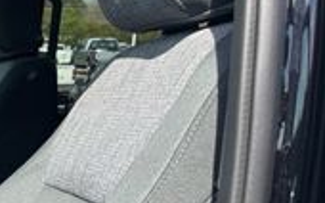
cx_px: -279
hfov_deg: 17.2
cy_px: 253
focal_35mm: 96
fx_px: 850
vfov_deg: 13.2
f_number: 1.78
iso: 80
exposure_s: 1/1285
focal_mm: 6.76
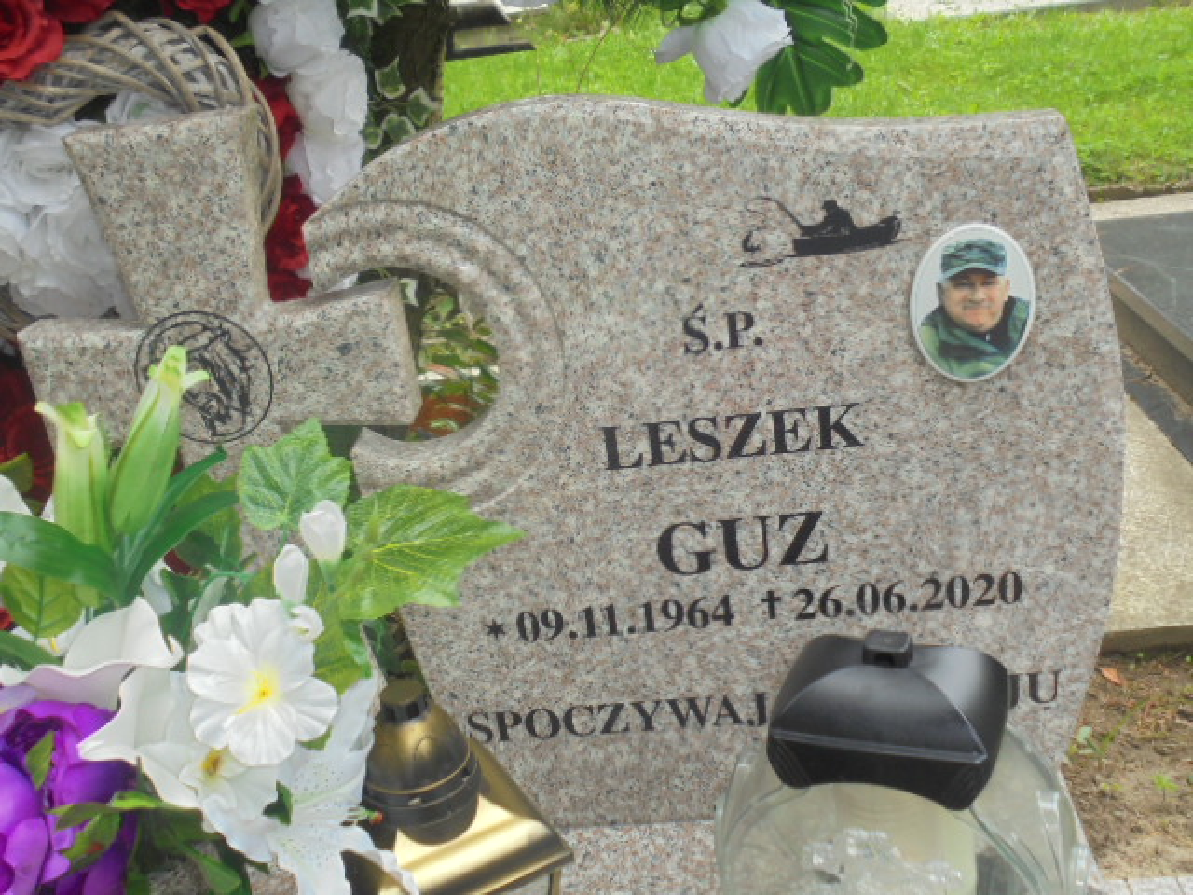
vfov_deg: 37.7
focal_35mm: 38
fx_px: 1310
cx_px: 596
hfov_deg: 49.0
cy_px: 448
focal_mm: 6.9
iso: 100
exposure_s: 1/60
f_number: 4.2
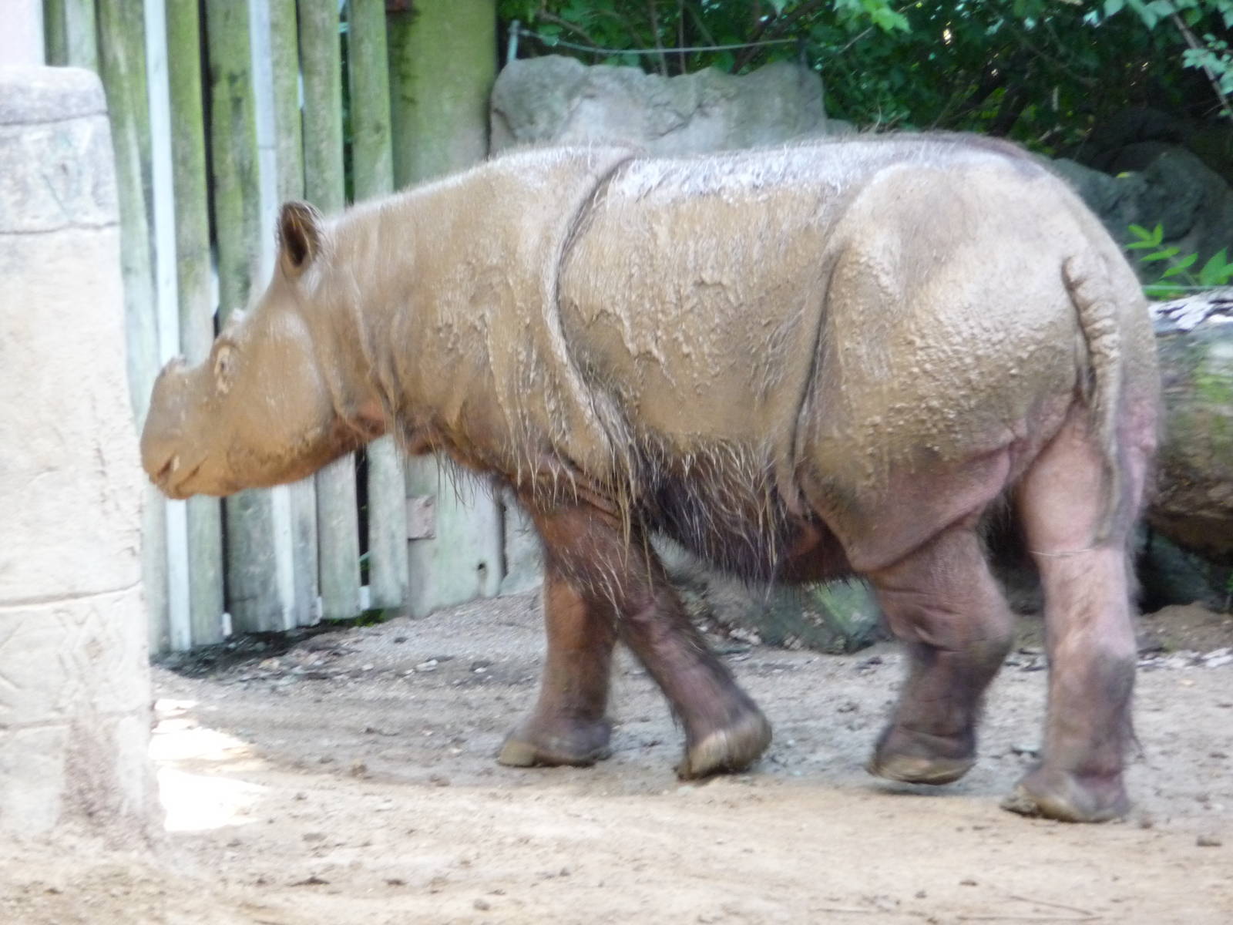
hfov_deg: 7.1
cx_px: 616
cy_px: 462
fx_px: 9973
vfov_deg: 5.3
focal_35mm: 280
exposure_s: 1/30
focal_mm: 47
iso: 400
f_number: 4.9
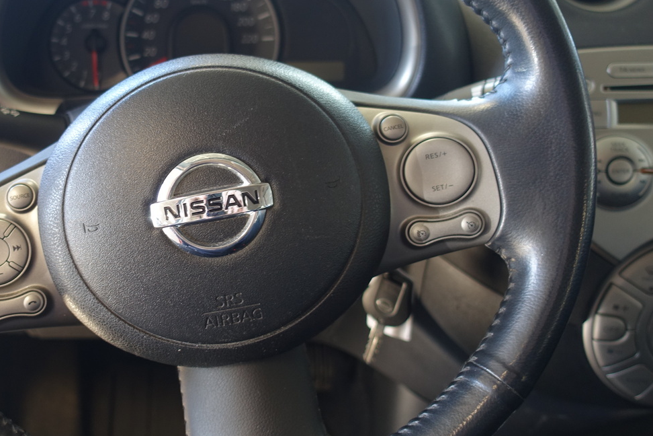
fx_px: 725
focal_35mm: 40
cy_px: 180
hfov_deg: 47.3
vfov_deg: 33.3
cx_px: 194
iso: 125
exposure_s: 1/30
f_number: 2
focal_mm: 8.8
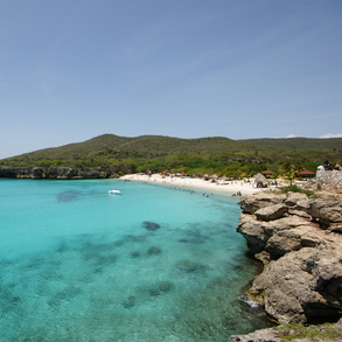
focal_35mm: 20
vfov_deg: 74.8
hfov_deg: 70.6
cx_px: 92
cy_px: 170
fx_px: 224
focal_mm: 10
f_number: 10
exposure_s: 1/400
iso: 200
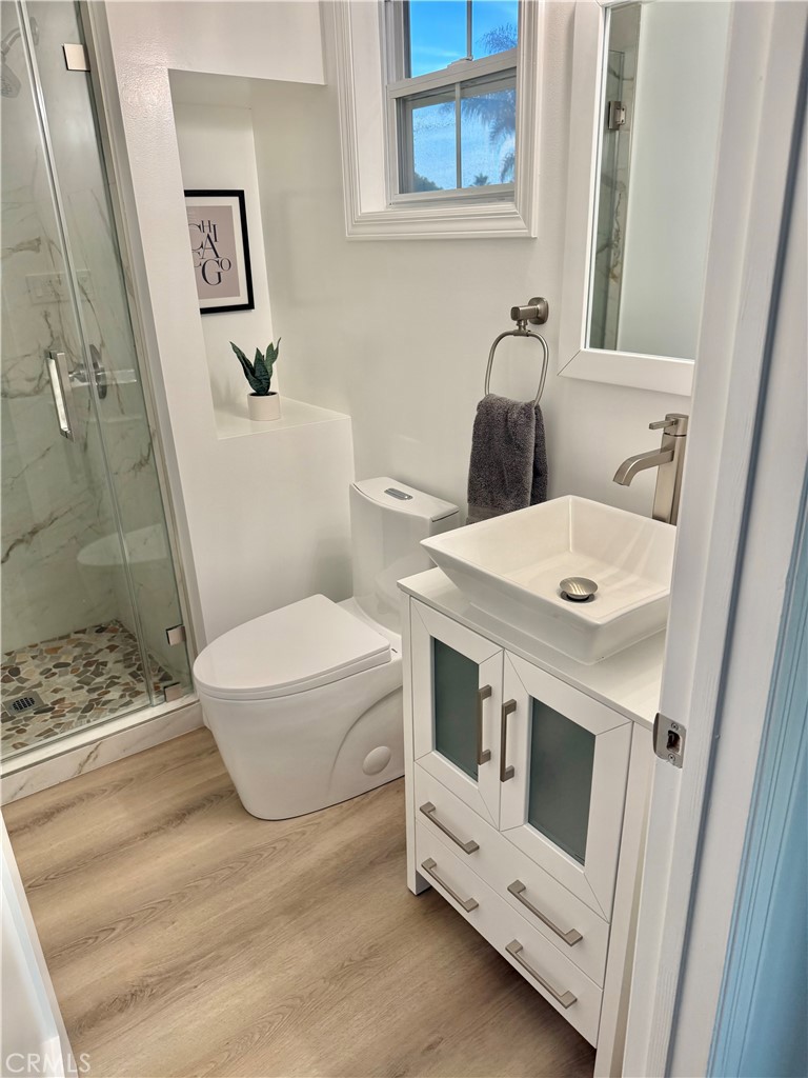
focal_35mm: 24
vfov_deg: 71.6
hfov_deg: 56.8
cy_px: 539
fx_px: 747
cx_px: 404
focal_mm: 6.76
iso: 80
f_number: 1.78
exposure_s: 1/120
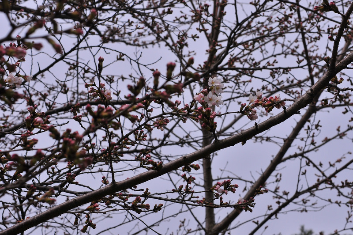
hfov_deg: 27.0
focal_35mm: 75
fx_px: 735
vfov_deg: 18.2
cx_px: 176
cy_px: 118
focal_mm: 50
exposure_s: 1/1600
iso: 200
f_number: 8
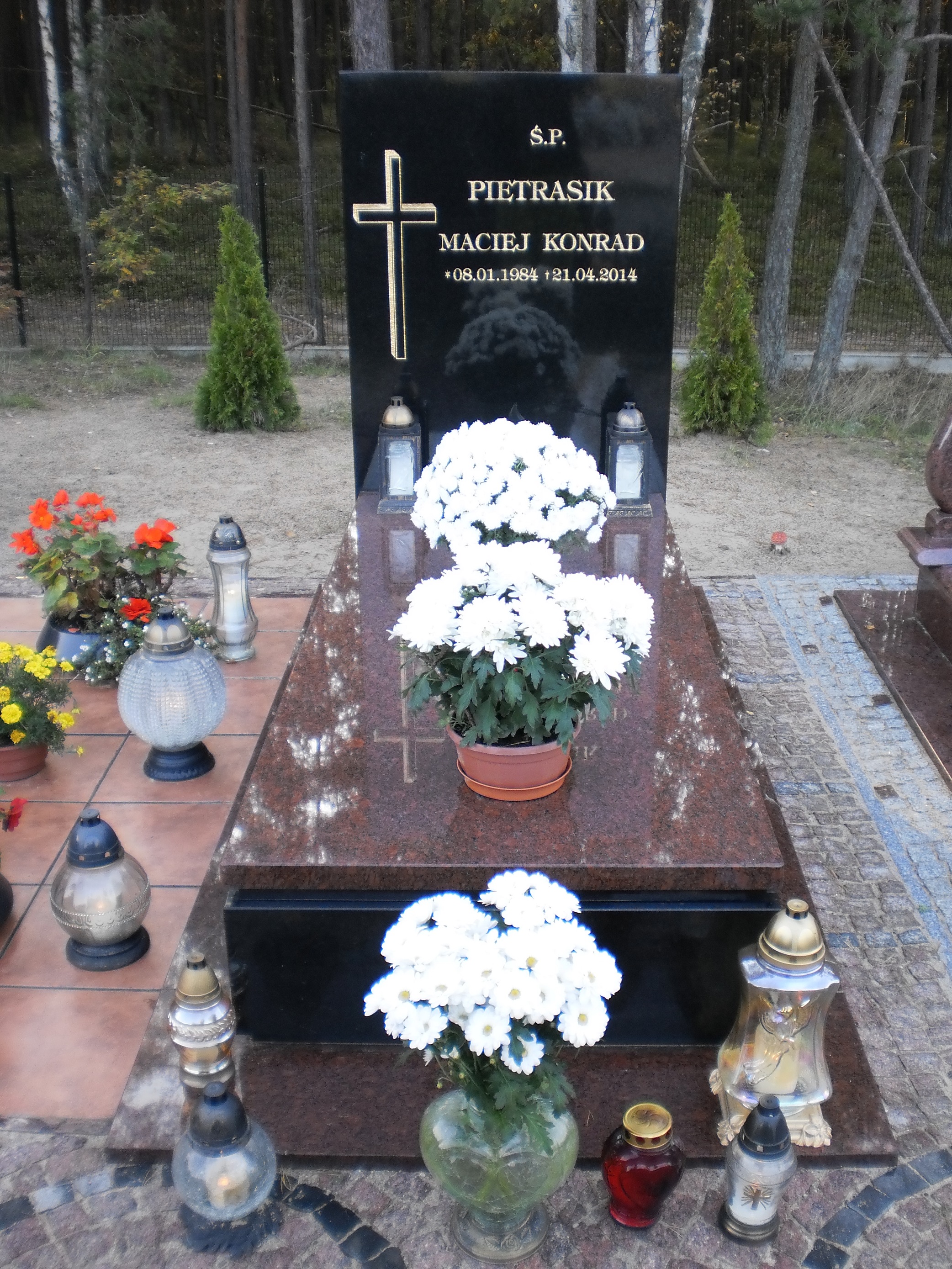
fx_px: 1320
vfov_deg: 51.4
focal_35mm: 36
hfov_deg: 39.7
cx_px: 476
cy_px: 634
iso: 100
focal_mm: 6.3
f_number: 3.1
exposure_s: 1/80
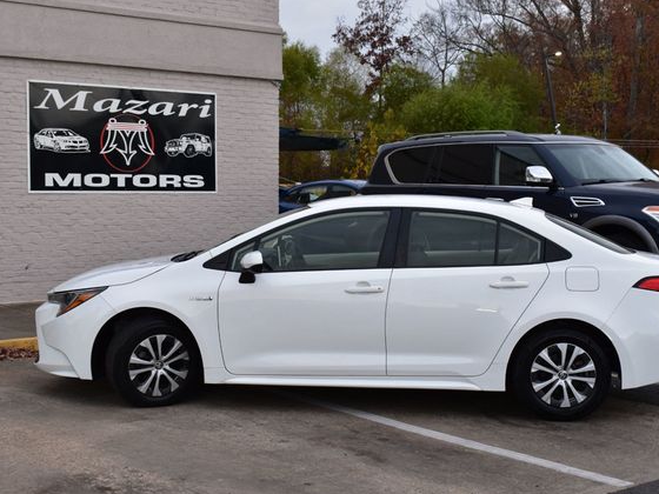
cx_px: 348
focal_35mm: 56
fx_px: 1066
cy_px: 248
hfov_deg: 34.3
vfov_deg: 26.1
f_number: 9
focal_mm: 34
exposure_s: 1/100
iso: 400
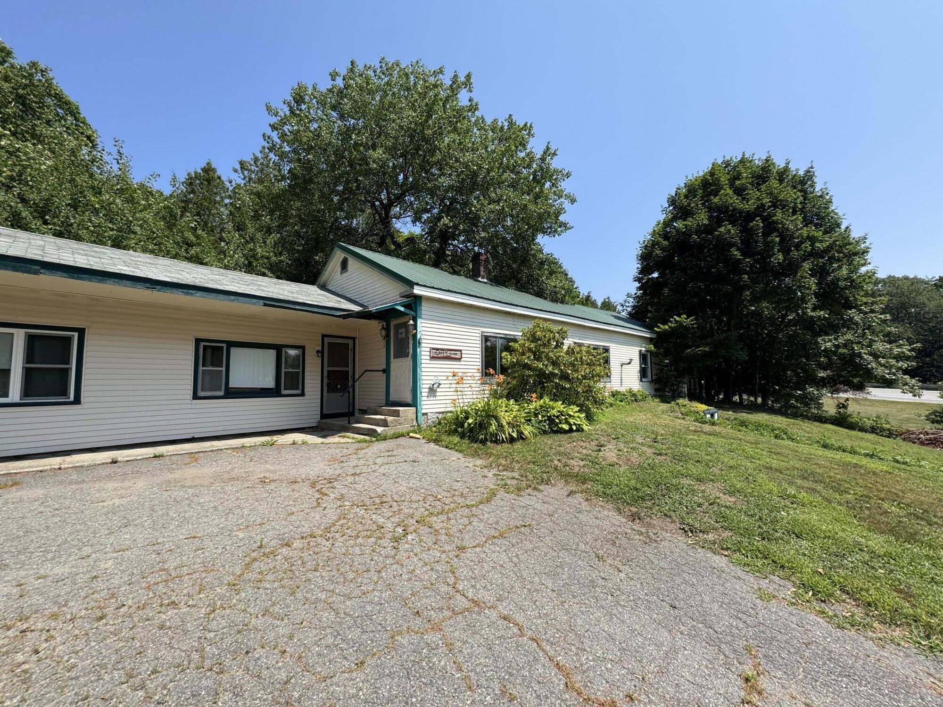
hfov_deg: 102.1
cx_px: 472
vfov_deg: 85.7
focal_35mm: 14
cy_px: 354
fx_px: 381
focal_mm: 2.22
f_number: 2.2
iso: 50
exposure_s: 1/1536
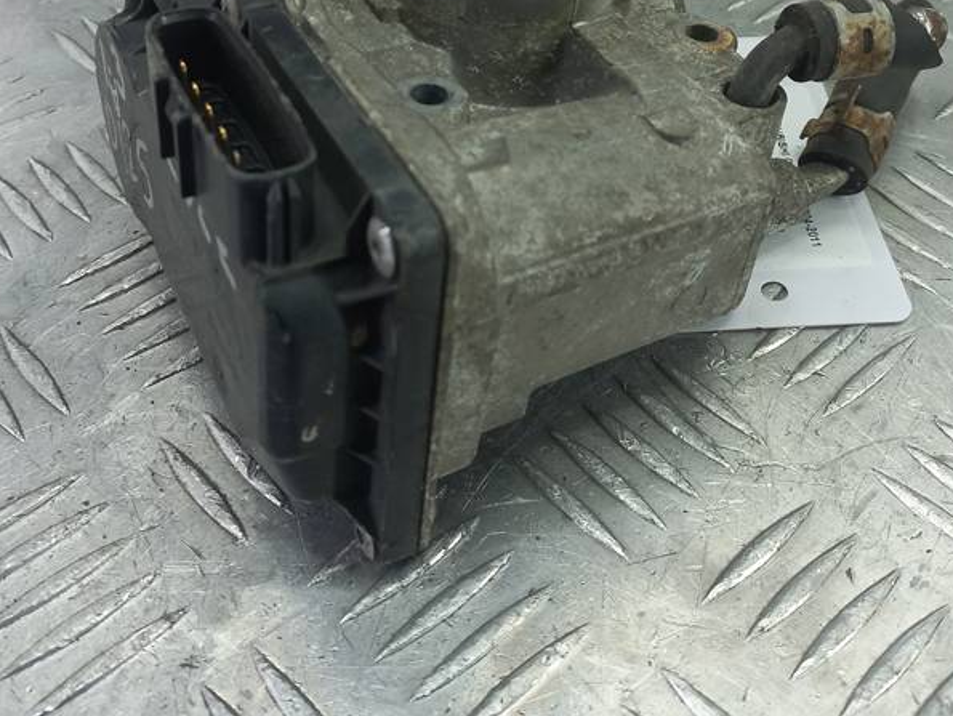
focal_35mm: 43
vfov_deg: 32.6
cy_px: 128
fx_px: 1185
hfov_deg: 43.8
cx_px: 513
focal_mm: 4.6
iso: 64
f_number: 1.8
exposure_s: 1/50
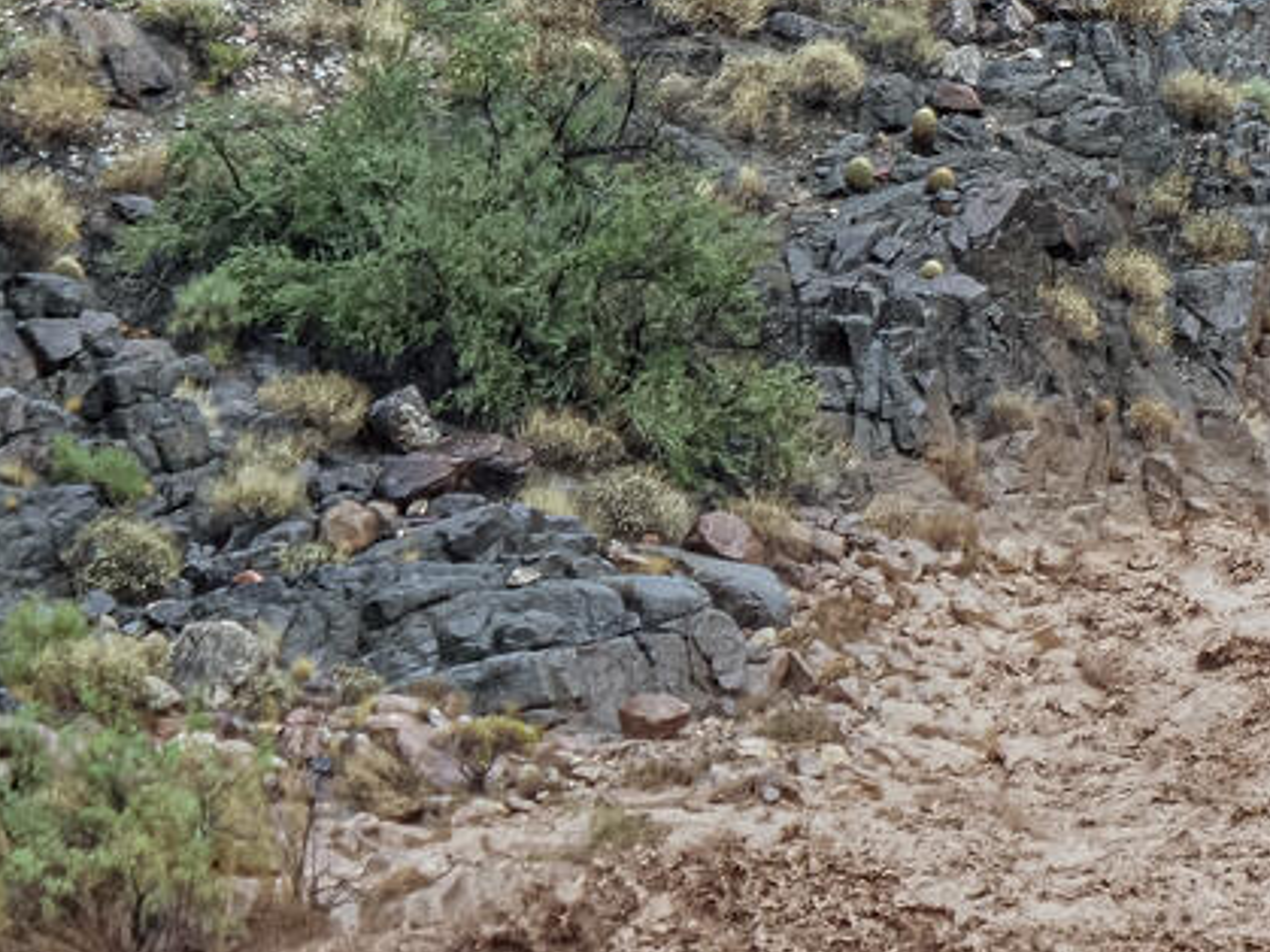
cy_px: 264
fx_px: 14048
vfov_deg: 3.9
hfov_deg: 5.1
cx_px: 2016
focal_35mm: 383
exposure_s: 1/125
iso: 400
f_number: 4
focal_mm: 60
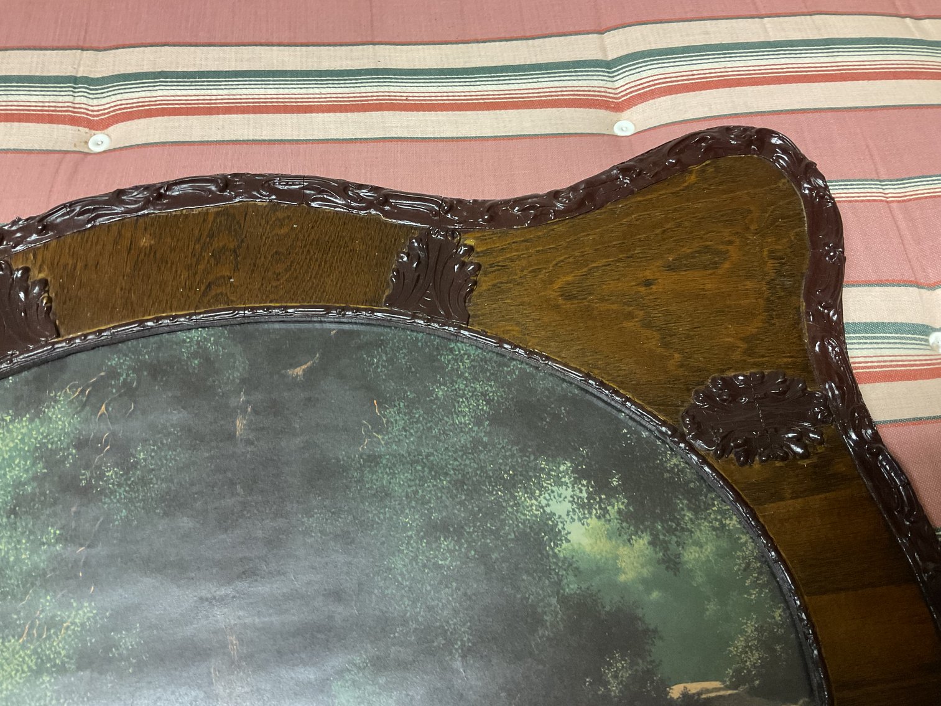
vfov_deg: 48.2
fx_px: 788
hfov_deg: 61.7
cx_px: 470
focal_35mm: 29
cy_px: 353
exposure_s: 1/40
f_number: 1.8
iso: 200
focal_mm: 3
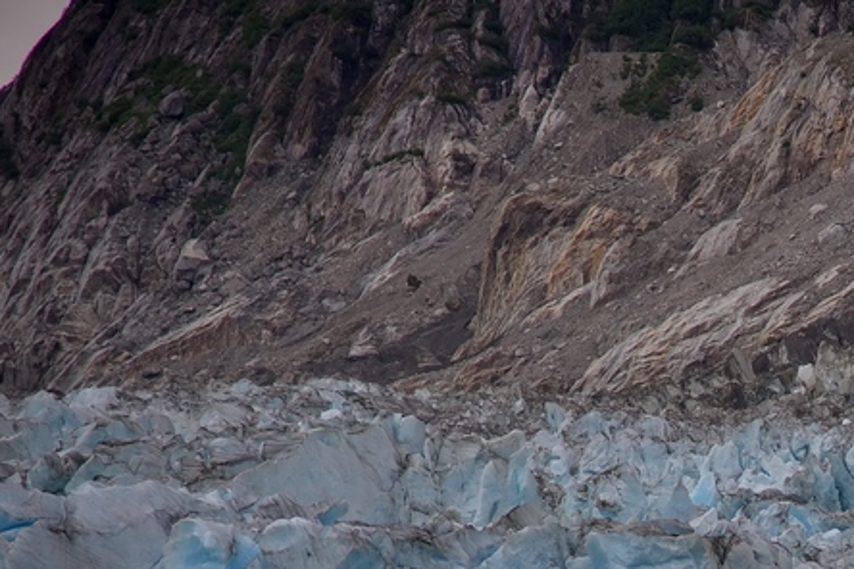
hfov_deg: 5.9
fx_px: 8207
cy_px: 809
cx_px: 981
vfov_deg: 4.0
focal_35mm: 346
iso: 140
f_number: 4
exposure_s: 1/250
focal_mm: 120
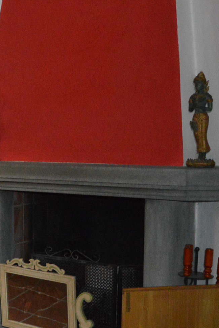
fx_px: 648
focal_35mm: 71
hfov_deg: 15.7
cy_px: 150
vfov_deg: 28.5
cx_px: -201
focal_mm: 18
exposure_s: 1/13
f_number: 3.5
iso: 3200
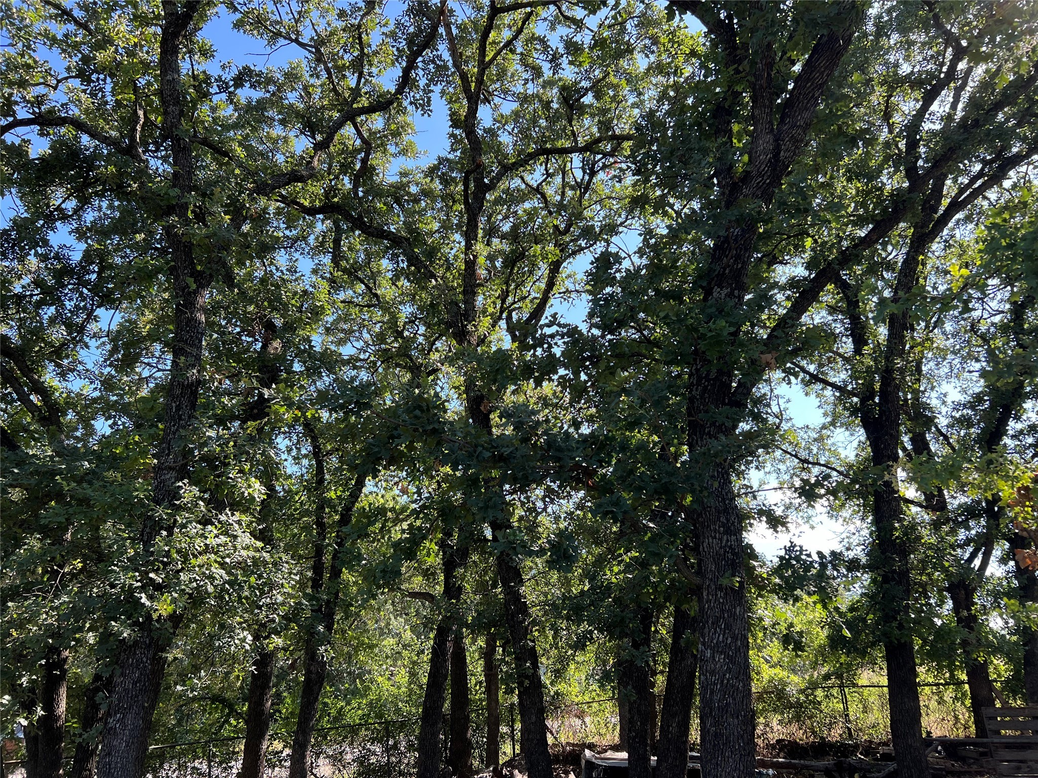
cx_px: 519
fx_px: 780
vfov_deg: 53.1
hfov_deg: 67.3
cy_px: 389
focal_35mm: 26
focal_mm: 5.7
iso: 50
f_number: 1.5
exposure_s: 1/581
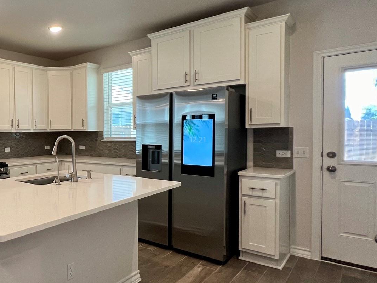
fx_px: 272
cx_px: 16
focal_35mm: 25
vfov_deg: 54.9
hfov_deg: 56.3
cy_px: 142
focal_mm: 1.57
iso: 160
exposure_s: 1/120
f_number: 1.8
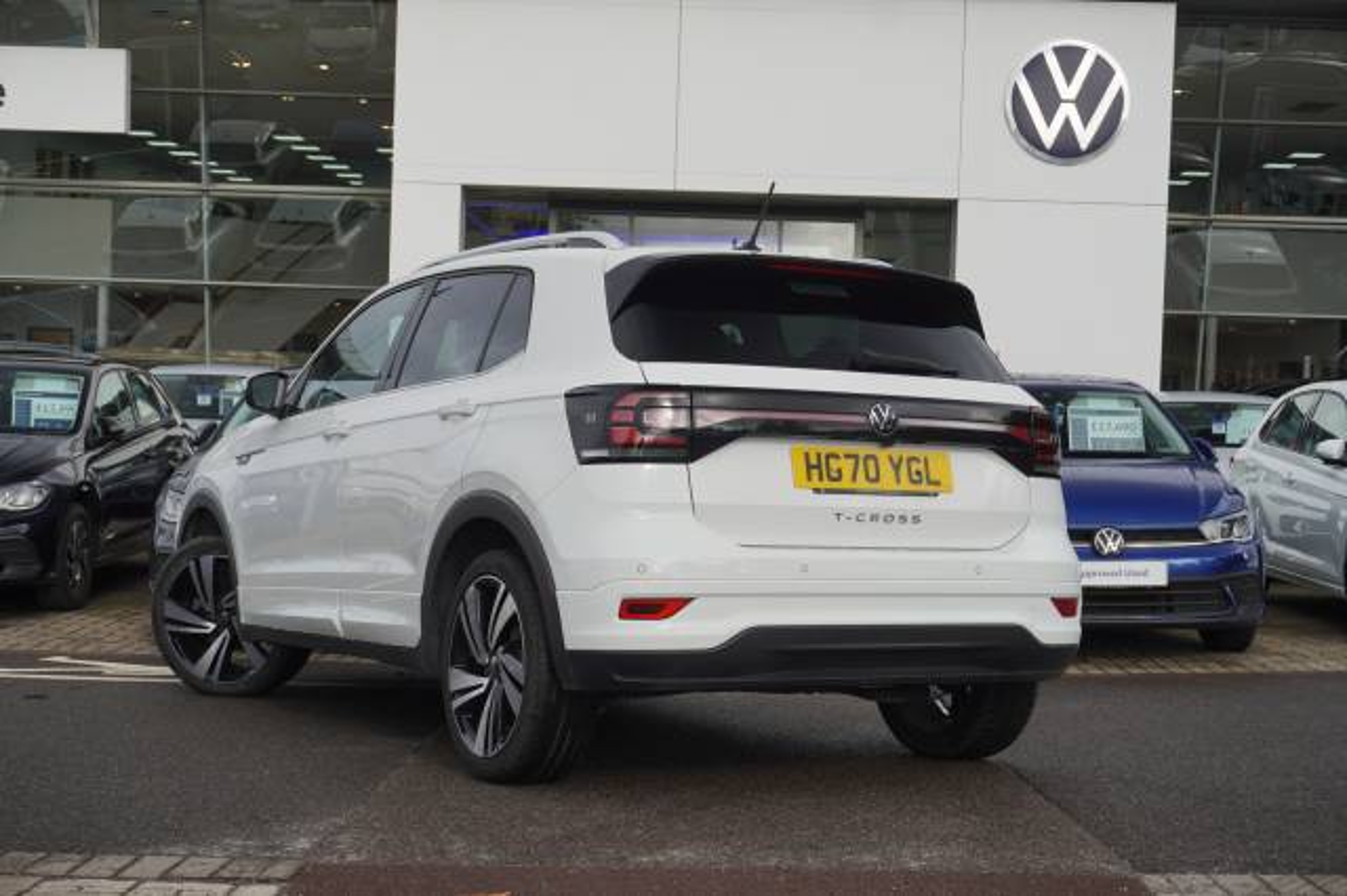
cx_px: 674
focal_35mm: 52
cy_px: 448
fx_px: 1963
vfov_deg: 25.7
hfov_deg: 37.9
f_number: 7.1
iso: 100
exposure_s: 1/100
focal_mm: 35
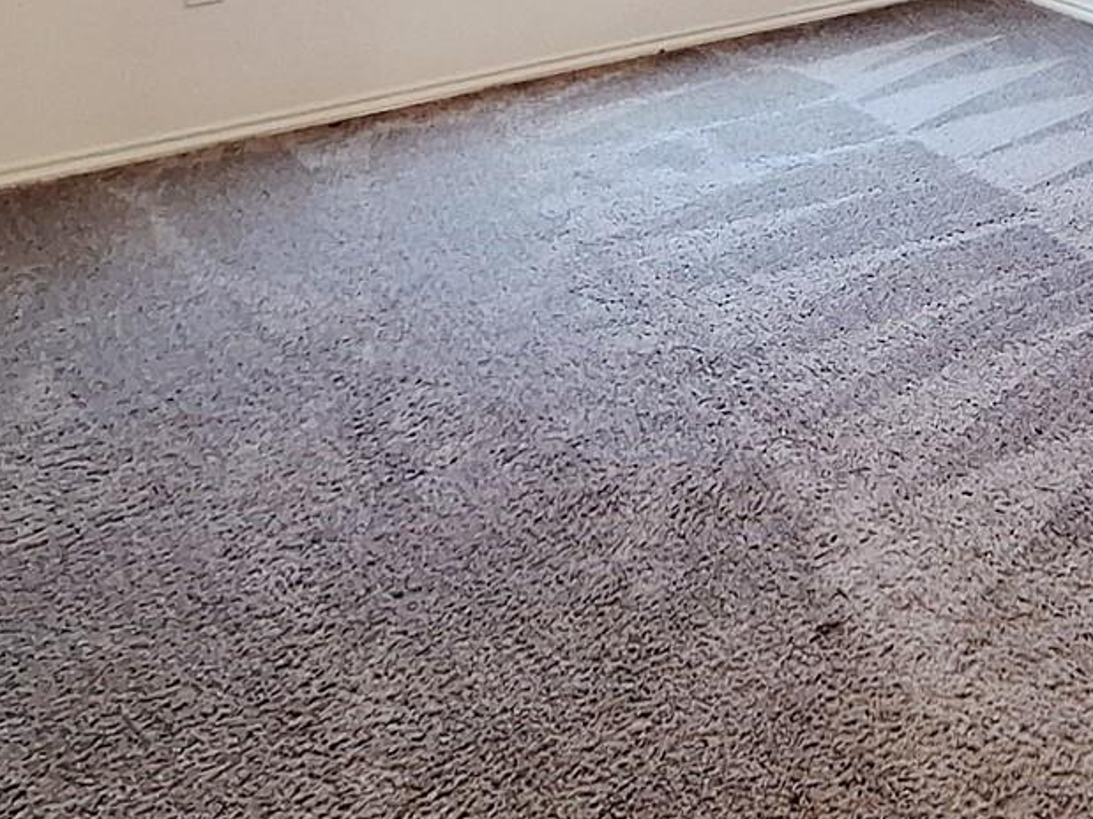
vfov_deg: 29.3
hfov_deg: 39.1
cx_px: 1077
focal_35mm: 43
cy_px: -143
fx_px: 1357
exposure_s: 1/24
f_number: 2.2
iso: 200
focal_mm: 1.74
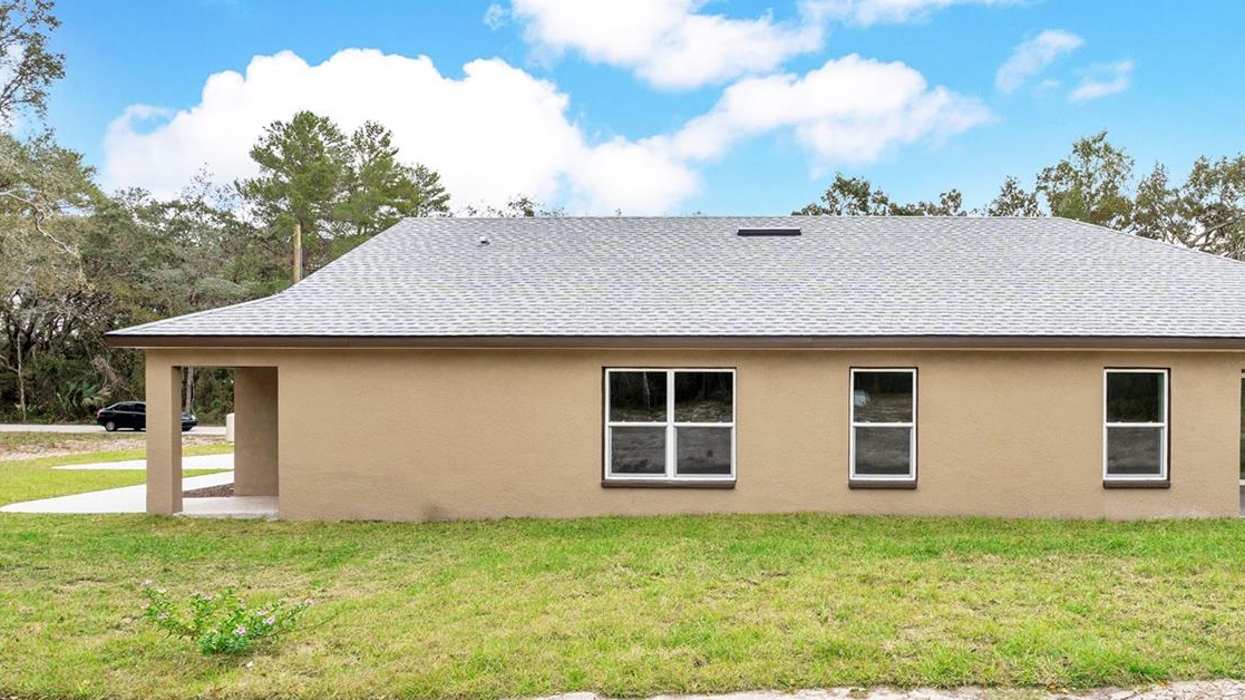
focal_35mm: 24
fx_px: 792
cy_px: 383
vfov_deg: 47.6
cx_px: 833
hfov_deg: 73.9
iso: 100
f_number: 6.3
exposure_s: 1/100
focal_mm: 16
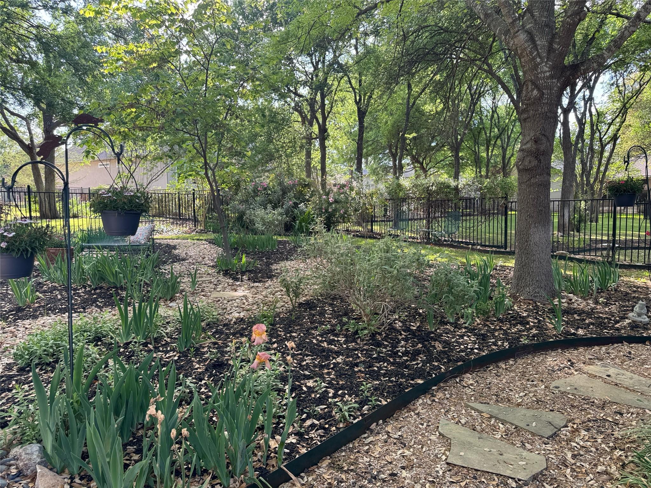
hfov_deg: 71.6
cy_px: 244
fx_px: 451
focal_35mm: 24
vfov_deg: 56.8
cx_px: 326
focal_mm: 6.76
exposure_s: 1/259
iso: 64
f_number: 1.78
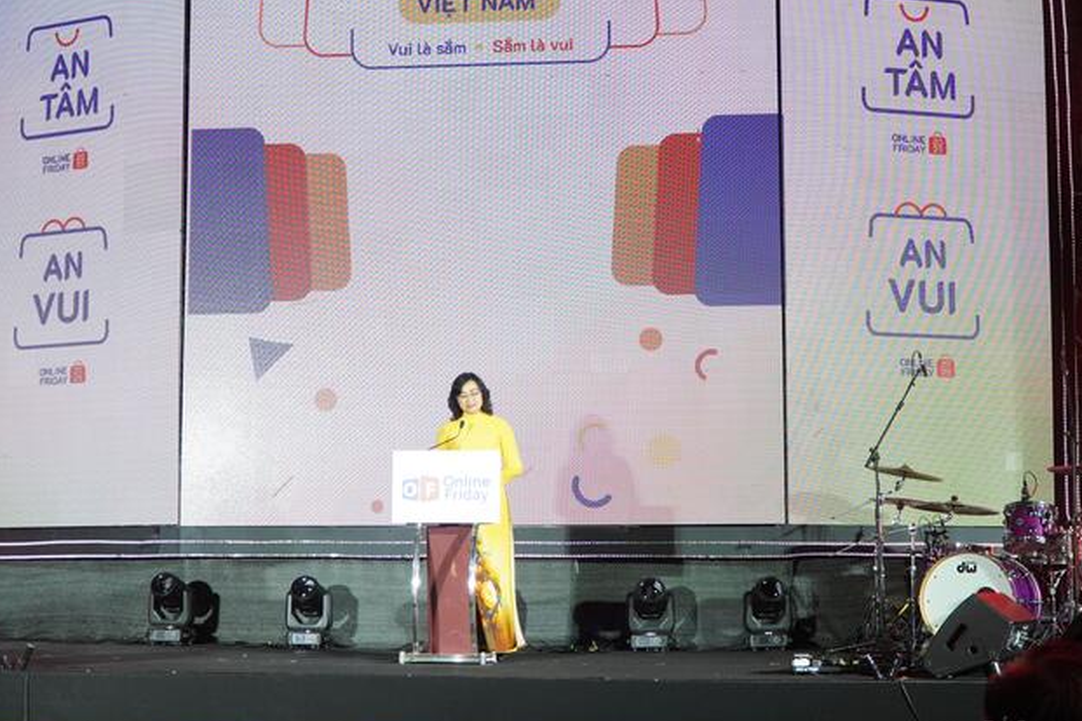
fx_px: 1743
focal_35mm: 58
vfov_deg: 23.4
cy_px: 335
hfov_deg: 34.5
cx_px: 514
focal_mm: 30
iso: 640
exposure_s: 1/160
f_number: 4
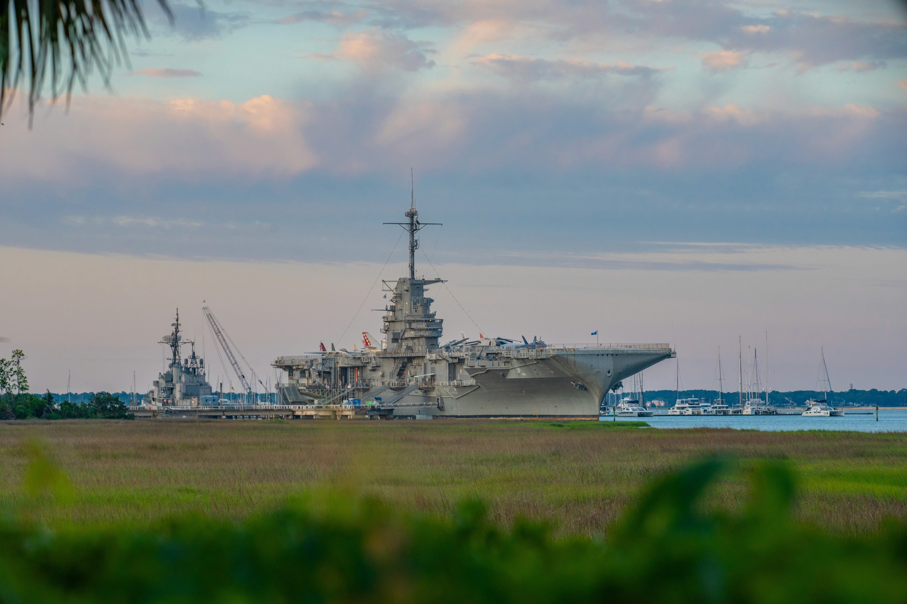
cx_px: 454
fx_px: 3577
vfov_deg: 9.7
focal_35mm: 142
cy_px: 302
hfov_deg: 14.4
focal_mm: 142
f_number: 8
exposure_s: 1/400
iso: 1600
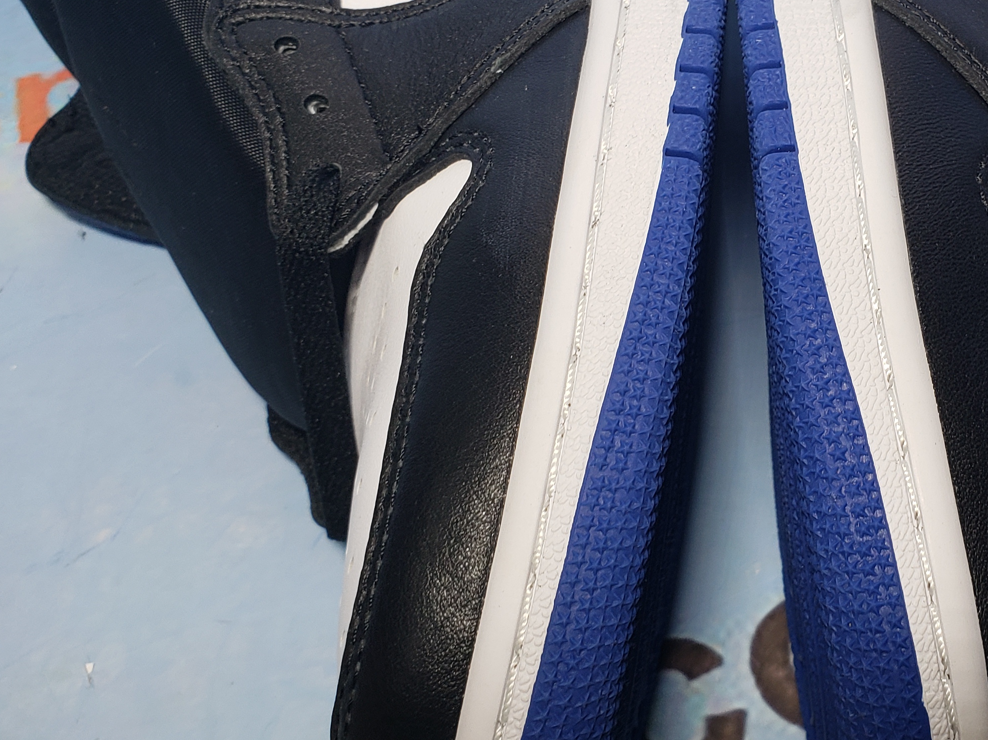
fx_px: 1513
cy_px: 276
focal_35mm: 53
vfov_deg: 27.4
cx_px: 811
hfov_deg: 34.9
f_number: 2.4
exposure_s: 1/130
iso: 50
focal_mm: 4.3
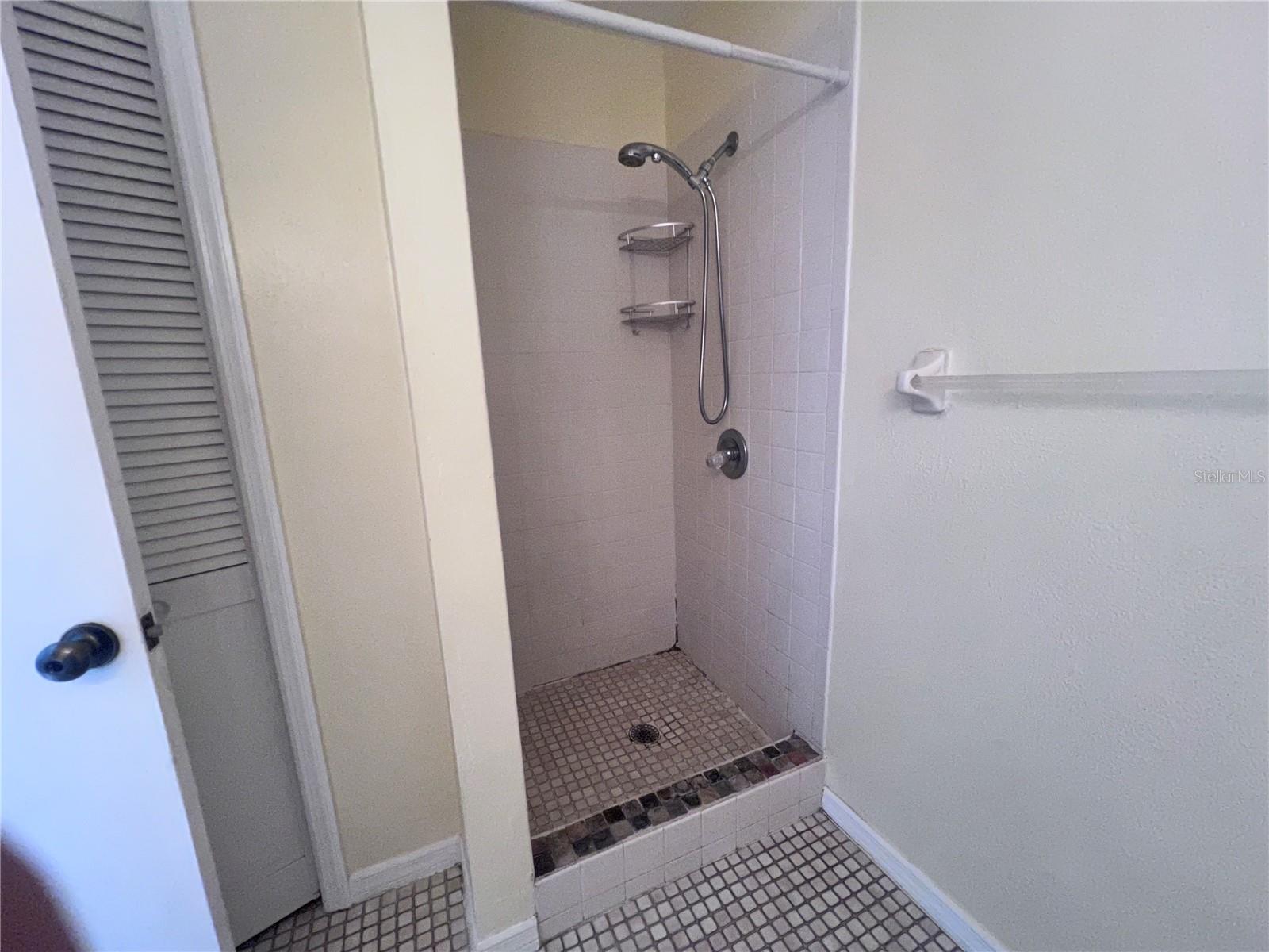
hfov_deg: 106.2
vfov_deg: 89.9
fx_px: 477
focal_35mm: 13
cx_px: 634
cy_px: 476
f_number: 1.8
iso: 160
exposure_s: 1/120
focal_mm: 1.57
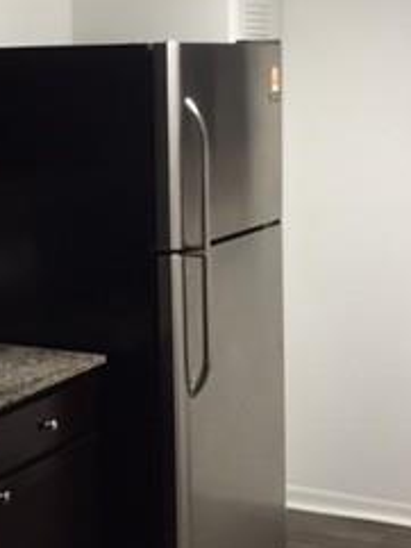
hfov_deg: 19.1
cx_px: 182
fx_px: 1218
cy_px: 196
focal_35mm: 77
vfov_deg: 25.2
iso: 125
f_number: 2.2
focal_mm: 4.15
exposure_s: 1/30
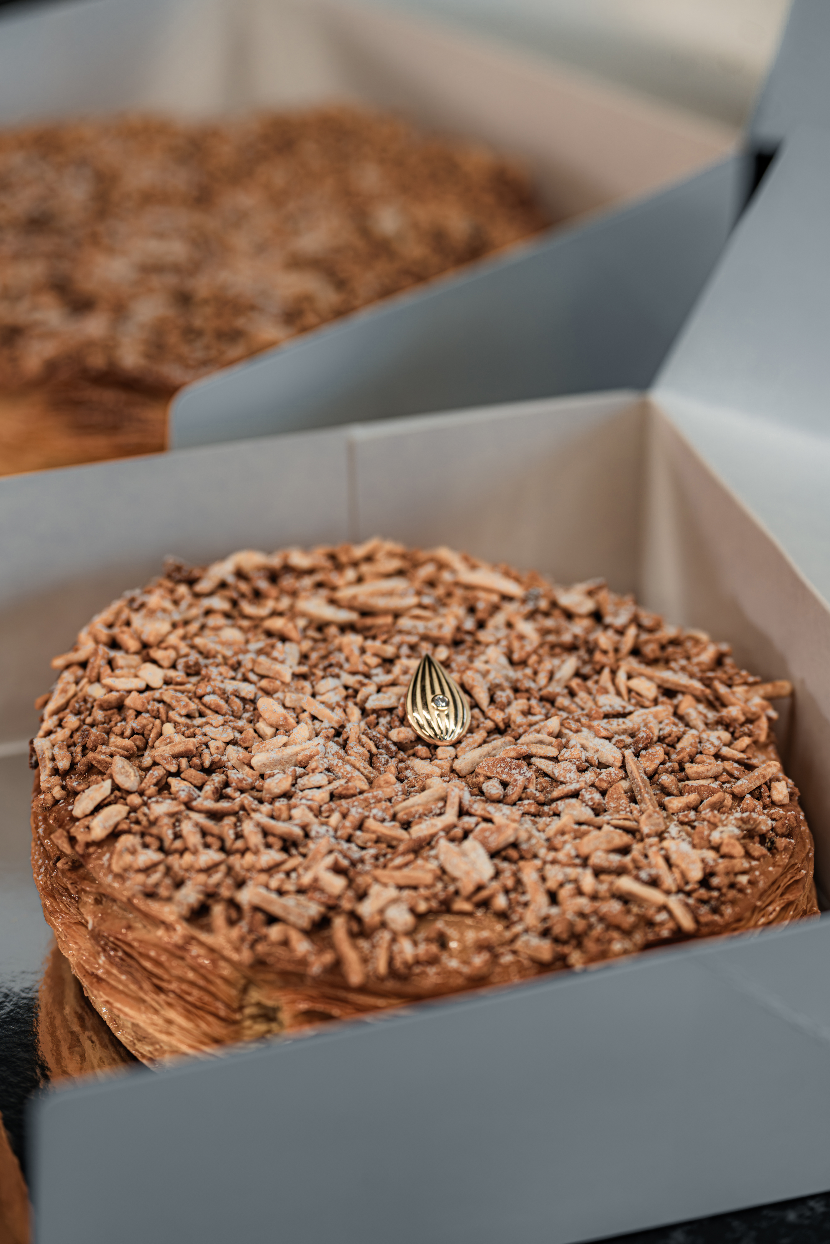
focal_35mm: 78
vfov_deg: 26.0
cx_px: 415
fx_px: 2696
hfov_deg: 17.5
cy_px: 622
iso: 160
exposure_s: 1/80
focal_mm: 78
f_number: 3.5
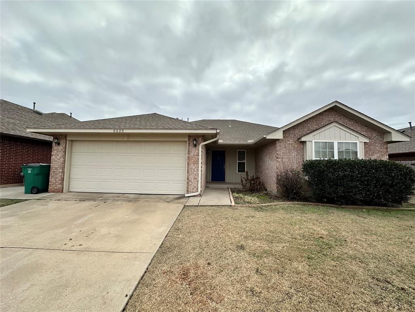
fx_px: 168
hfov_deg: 102.1
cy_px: 156
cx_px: 208
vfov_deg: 85.7
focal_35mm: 14
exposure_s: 1/1335
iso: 40
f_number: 2.2
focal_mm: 2.22
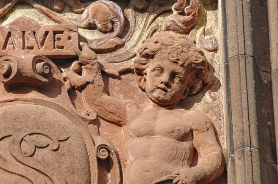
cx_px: 33
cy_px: 136
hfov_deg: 5.3
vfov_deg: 3.5
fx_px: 3008
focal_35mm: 390
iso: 200
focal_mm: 112
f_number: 6.3
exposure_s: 1/640
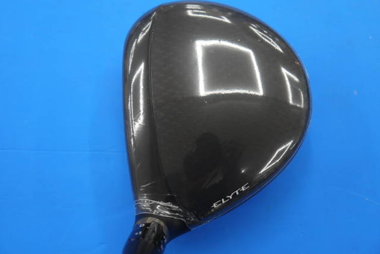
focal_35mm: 55
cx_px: 187
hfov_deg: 36.2
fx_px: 581
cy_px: 121
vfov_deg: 24.6
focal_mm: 26
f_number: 4.7
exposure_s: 1/125
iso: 400
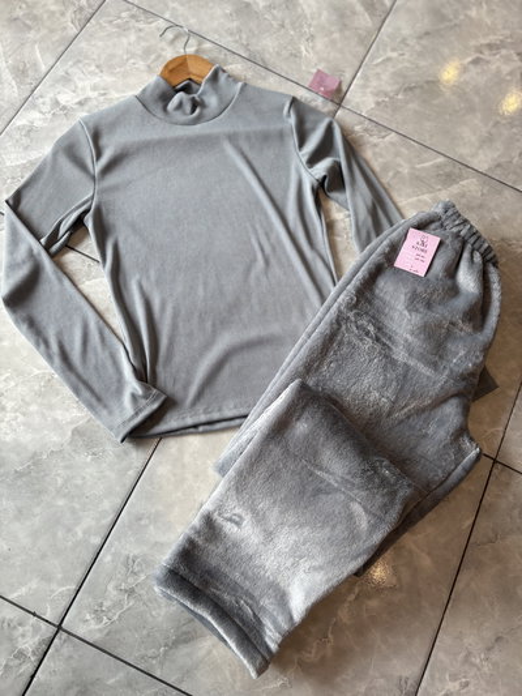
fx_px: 523
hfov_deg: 53.1
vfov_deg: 67.3
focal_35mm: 26
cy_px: 348
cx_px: 261
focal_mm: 5.96
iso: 50
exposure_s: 1/100
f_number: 1.6
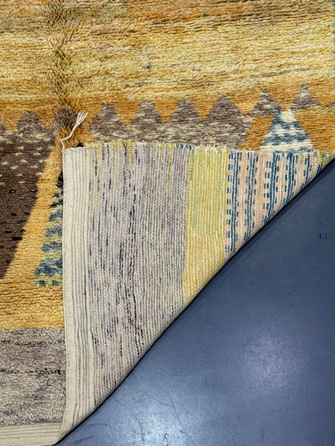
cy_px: 223
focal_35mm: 48
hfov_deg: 30.3
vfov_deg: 39.7
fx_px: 619
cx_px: 168
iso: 64
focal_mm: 6.76
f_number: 1.78
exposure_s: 1/50
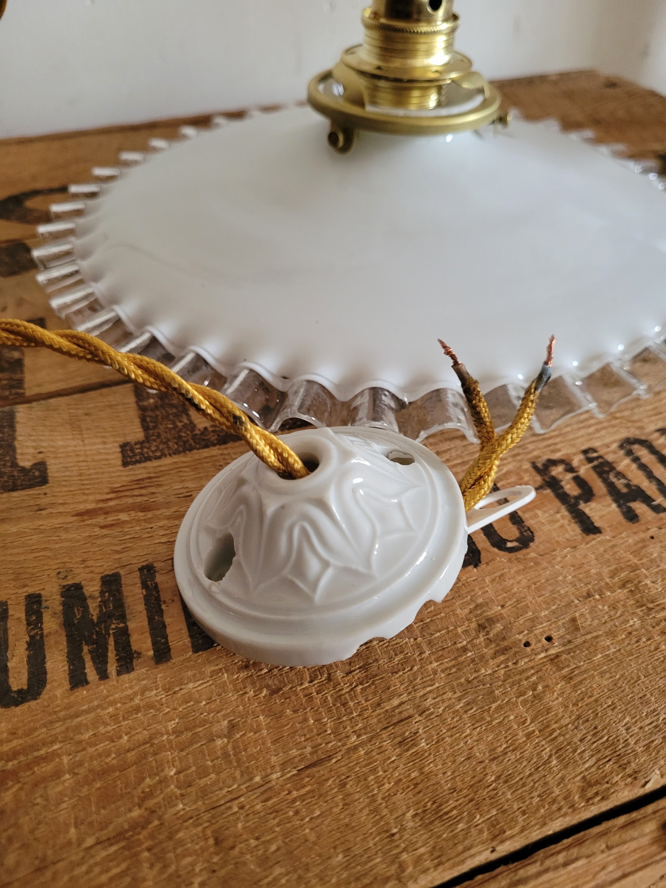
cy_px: 444
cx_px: 333
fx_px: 667
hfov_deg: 53.1
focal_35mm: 26
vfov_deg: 67.3
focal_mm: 5.4
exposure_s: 1/33
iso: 500
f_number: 1.8
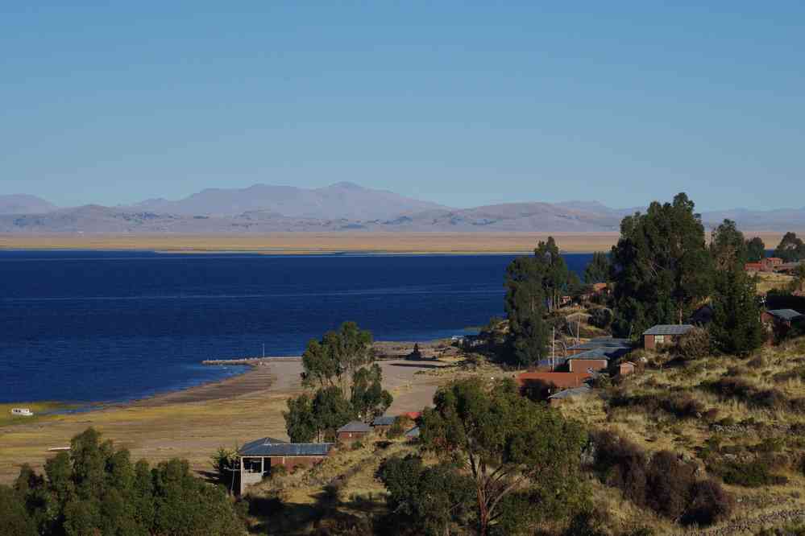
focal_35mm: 162
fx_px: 3622
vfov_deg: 8.5
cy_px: 268
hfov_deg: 12.7
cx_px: 402
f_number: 11
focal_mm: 107.5
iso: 200
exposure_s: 1/200
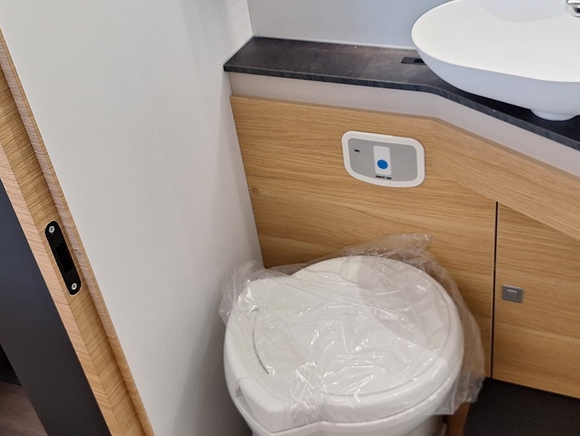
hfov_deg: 43.6
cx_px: 353
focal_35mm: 43
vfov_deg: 33.6
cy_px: 198
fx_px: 721
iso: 80
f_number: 1.8
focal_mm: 5.54
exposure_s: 1/50
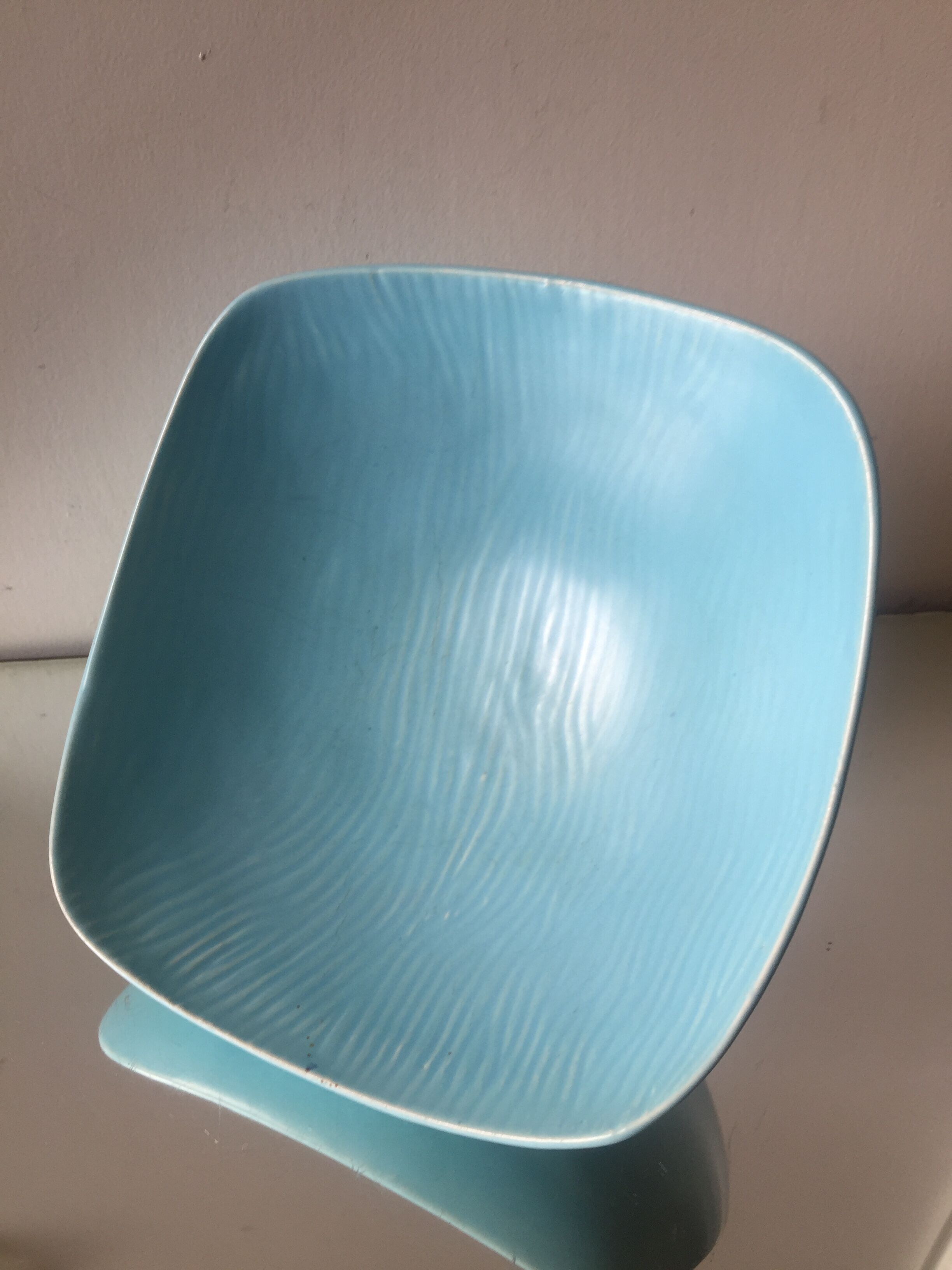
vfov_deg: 61.7
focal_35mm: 29
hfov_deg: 48.2
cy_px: 635
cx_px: 476
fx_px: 1063
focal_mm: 4.15
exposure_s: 1/50
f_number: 2.2
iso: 32
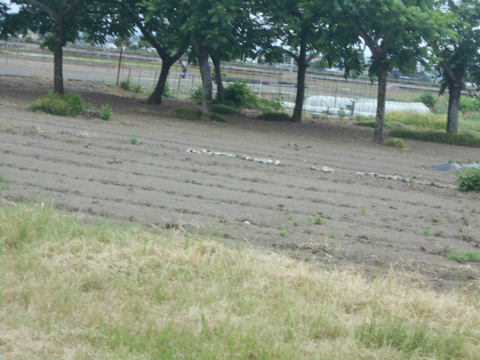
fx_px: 1359
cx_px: 240
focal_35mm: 98
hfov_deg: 20.0
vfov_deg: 15.1
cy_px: 180
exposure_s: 1/80
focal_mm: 17.6
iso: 80
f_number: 5.5
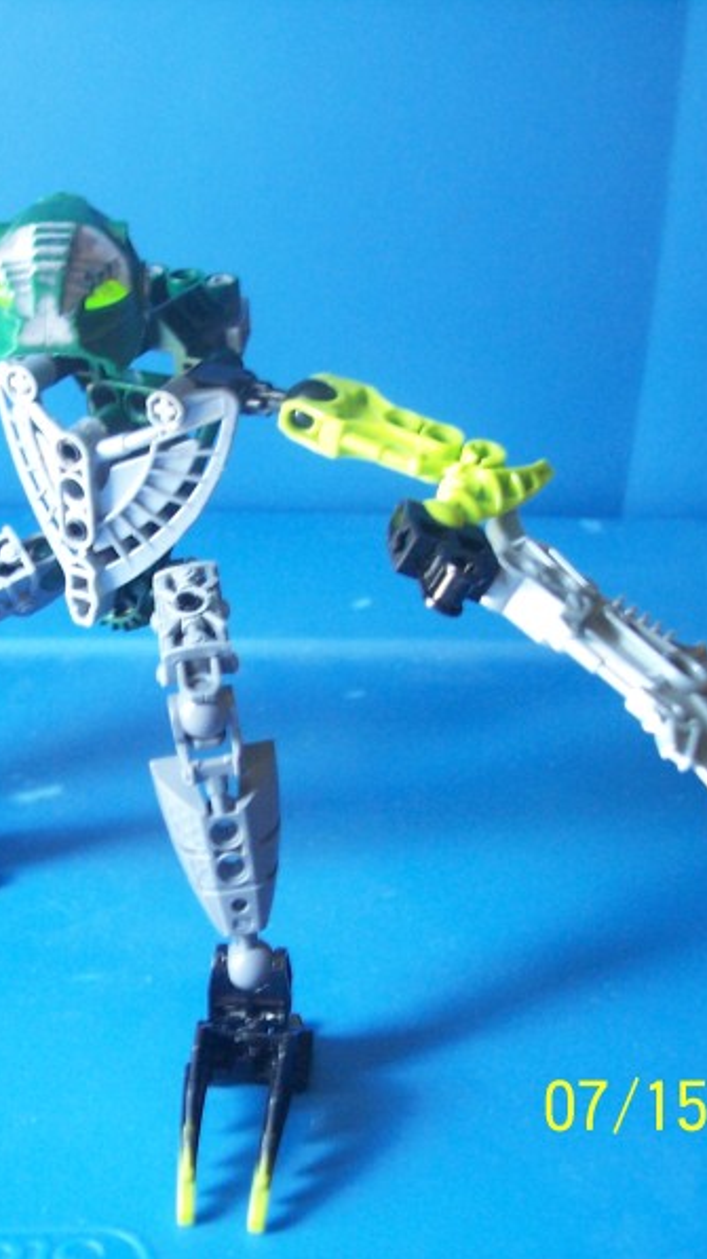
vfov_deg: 36.6
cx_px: 120
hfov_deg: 20.8
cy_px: 632
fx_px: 1901
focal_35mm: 57
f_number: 3.4
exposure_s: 1/6
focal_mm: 8
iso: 200
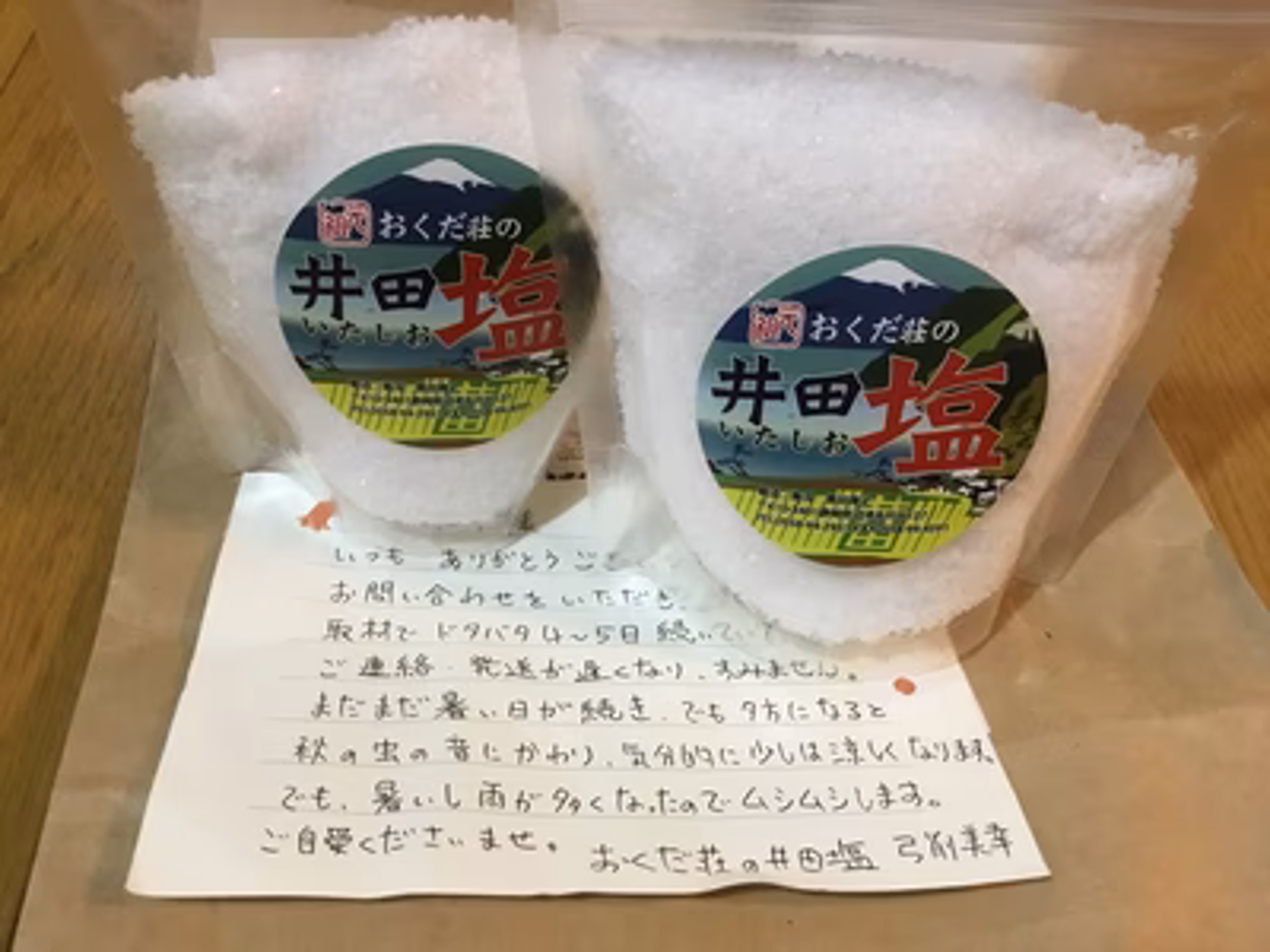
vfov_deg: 45.4
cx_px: 635
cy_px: 476
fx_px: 1137
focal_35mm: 31
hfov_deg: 58.4
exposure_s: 1/30
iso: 200
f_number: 2.4
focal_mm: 3.3
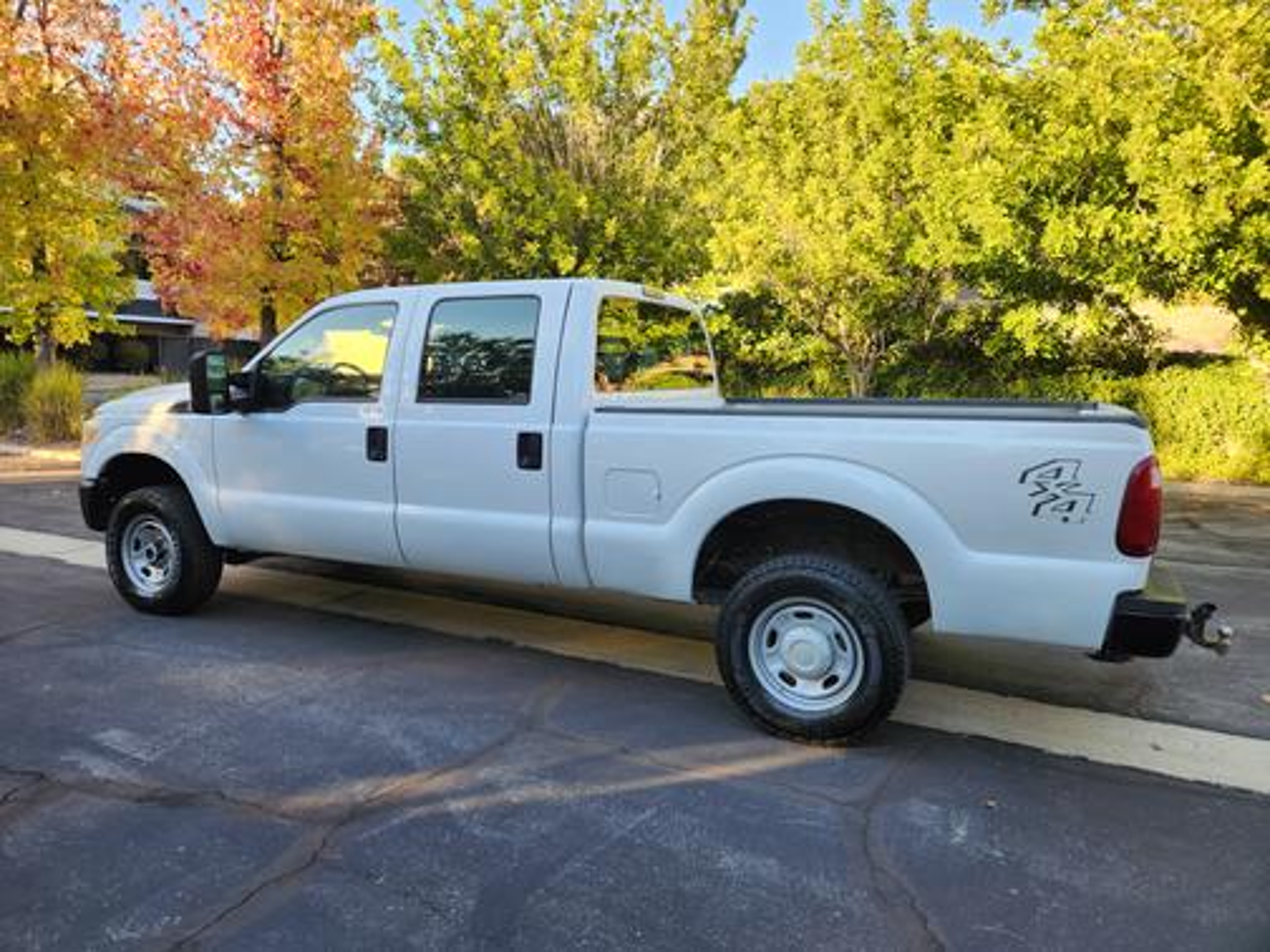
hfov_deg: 73.9
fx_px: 844
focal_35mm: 23
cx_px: 635
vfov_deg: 58.9
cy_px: 476
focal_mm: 5.4
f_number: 1.8
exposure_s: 1/180
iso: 25
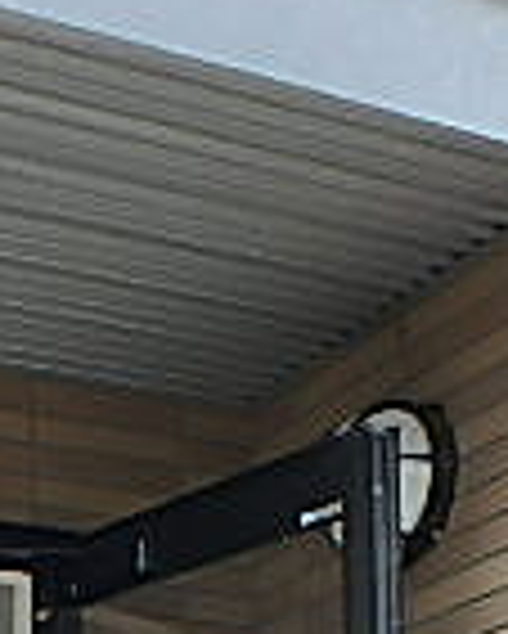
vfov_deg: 17.9
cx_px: -13
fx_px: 1746
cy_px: 1016
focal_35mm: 93
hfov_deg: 16.2
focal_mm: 3.7
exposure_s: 1/100
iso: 125
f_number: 3.5
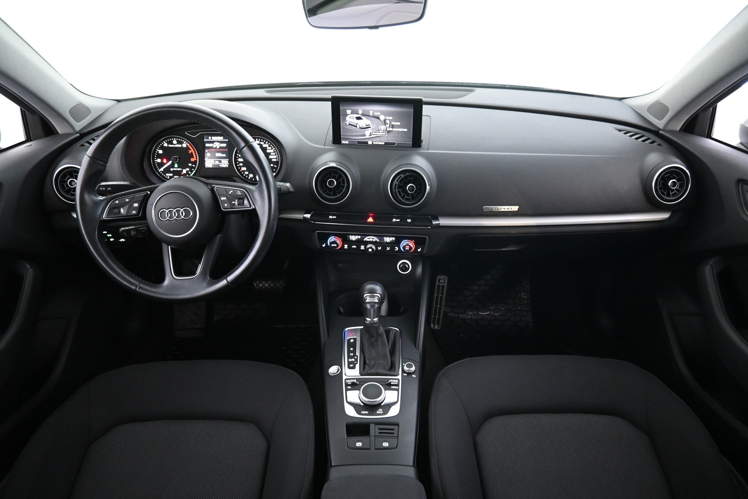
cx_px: 374
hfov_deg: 73.7
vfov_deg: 53.1
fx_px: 499
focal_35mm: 24
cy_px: 250
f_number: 3.5
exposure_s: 1/25
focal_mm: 16
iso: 4000
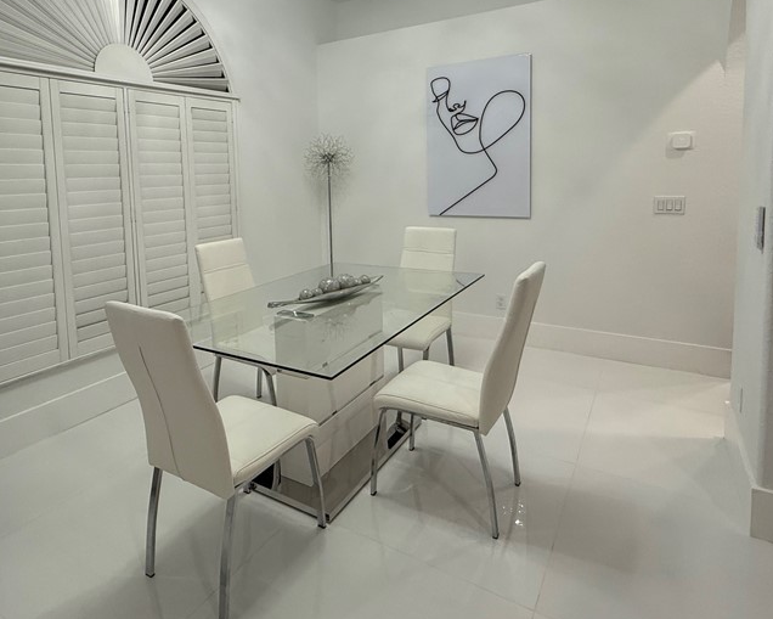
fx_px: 503
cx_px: 331
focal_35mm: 22
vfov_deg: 61.9
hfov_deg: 74.6
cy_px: 215
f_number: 2.2
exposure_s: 1/120
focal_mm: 2.22
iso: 200
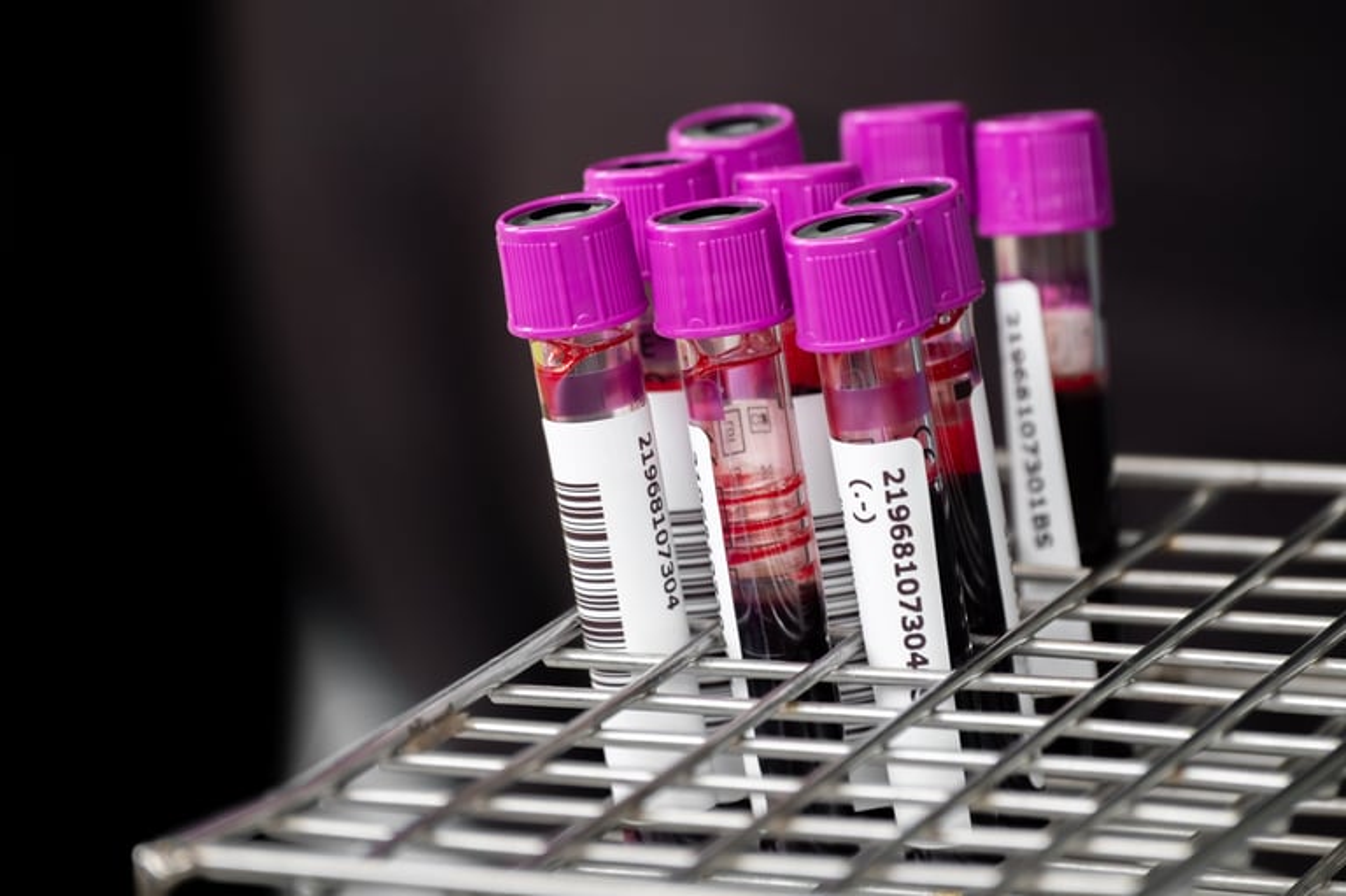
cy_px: 448
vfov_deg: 3.8
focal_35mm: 360
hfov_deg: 5.7
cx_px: 673
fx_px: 13451
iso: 200
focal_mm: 239.8
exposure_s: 1/60
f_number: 5.6
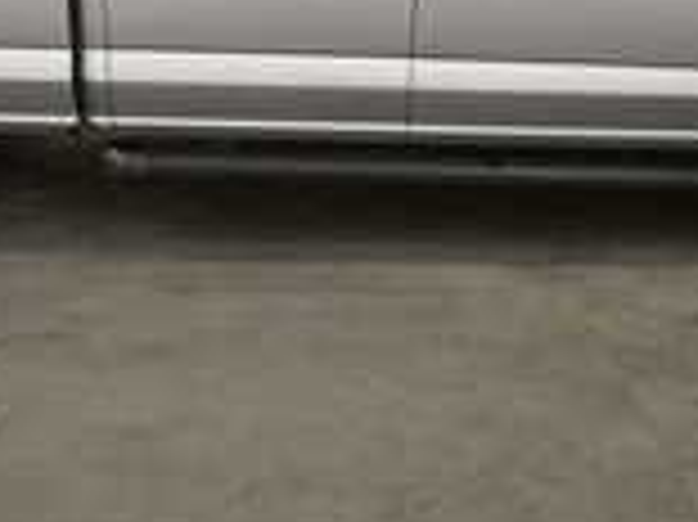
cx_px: 297
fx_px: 1048
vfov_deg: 26.5
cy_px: -4
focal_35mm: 52
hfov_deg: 36.8
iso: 800
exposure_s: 1/200
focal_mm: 14
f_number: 5
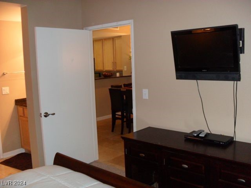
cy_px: 94
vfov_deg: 40.7
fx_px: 254
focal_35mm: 35
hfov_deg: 52.6
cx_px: 126
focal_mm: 6.3
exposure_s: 1/45
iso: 200
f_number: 3
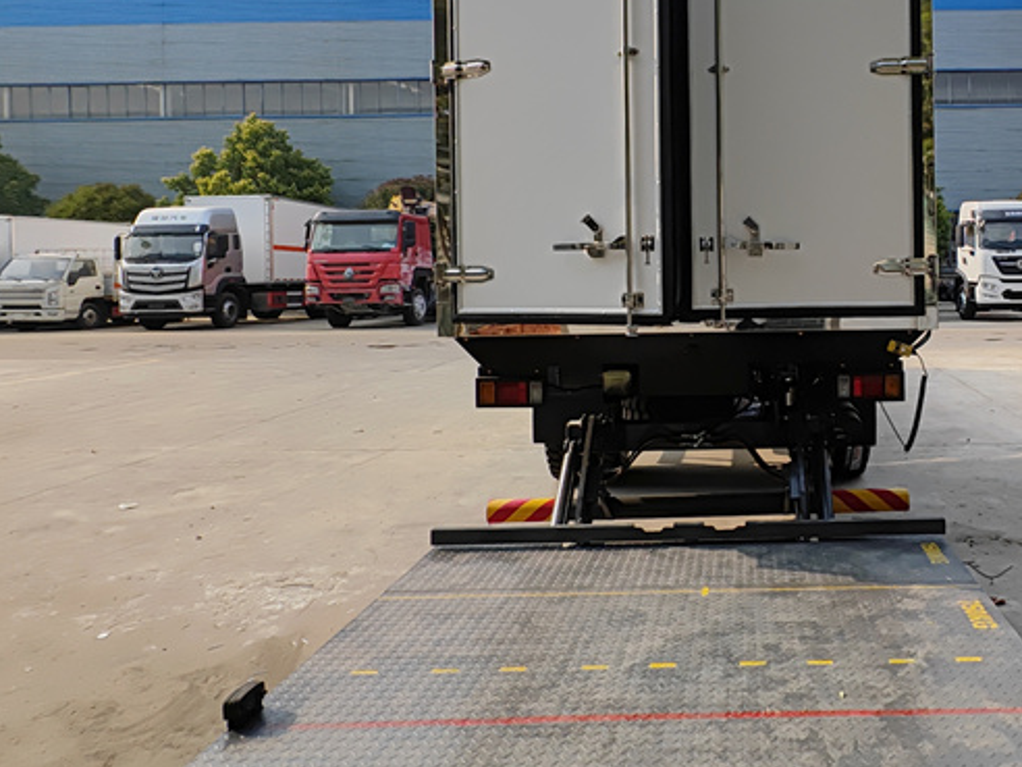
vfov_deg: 52.6
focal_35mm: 26
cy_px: 297
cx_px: 744
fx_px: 768
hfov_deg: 64.0
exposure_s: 1/710
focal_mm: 1.82
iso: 50
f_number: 2
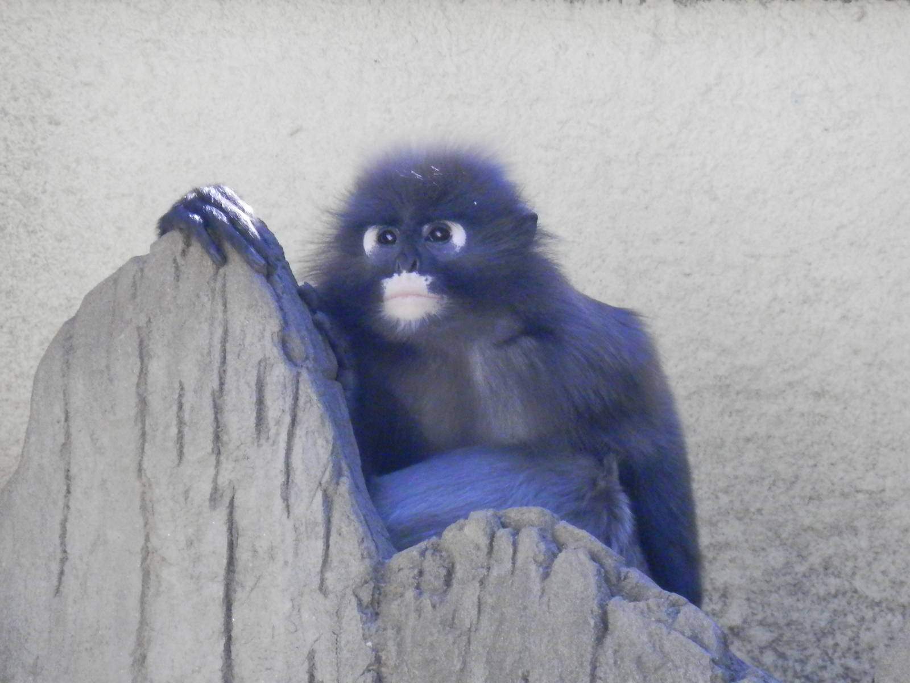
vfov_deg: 3.0
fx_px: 13144
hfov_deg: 4.0
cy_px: 342
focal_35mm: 500
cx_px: 455
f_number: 6.9
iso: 800
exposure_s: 1/200
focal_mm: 90
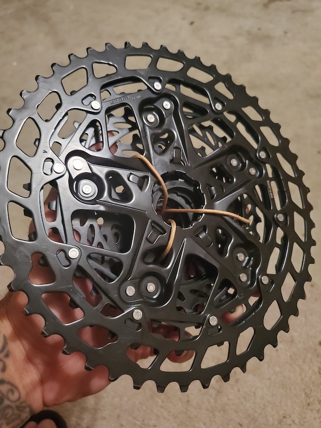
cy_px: 214
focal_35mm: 26
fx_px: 321
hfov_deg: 53.1
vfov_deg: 67.3
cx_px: 160
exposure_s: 1/30
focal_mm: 4.3
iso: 640
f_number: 1.5
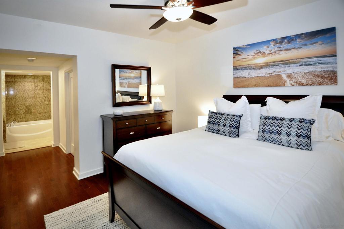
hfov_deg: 95.1
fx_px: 157
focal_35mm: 16
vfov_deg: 71.9
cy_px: 114
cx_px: 172
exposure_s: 1/40
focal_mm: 11
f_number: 3.2
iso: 800
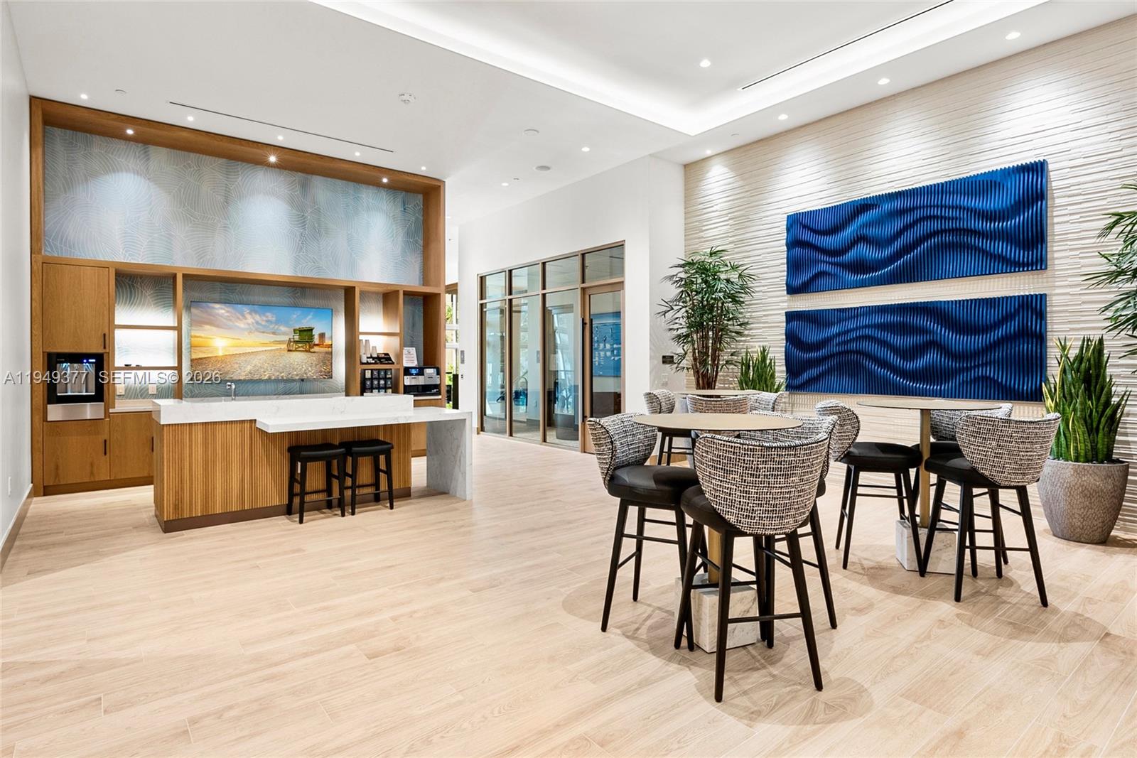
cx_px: 568
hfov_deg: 90.0
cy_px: 379
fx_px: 569
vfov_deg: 67.4
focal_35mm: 18
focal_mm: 12
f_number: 8
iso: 400
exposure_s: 1/10
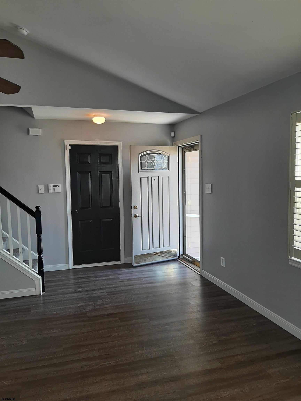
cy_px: 200
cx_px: 150
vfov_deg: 67.3
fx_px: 301
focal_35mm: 26
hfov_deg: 53.1
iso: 40
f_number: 1.7
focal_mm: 3.93
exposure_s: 1/100
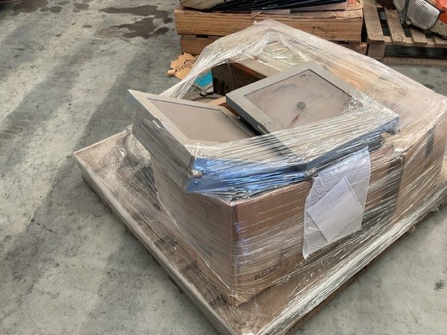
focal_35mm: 35
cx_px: 265
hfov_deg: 52.3
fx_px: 452
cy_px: 194
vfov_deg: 40.6
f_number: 1.8
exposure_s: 1/50
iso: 40
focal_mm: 3
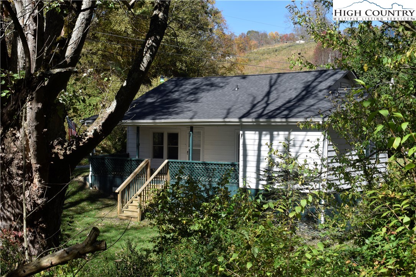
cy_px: 138
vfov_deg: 26.5
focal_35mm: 51
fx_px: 589
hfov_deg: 38.9
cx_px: 208
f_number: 9
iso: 200
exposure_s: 1/320
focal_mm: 34
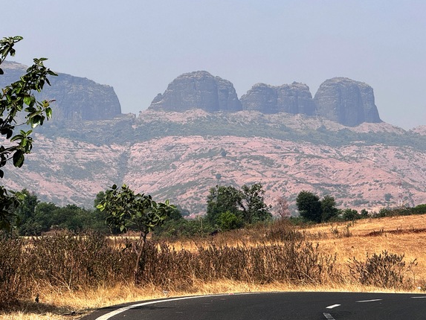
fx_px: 1933
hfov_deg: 12.6
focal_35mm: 157
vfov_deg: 9.5
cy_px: 156
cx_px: 230
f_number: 2.8
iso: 50
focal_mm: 15.66
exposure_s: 1/2024
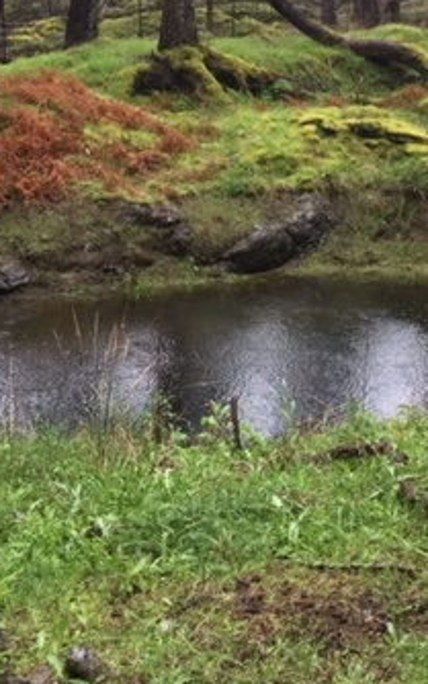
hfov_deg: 20.6
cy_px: 203
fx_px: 1175
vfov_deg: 32.1
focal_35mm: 63
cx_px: 233
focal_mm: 3.3
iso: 50
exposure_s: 1/30
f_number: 2.4
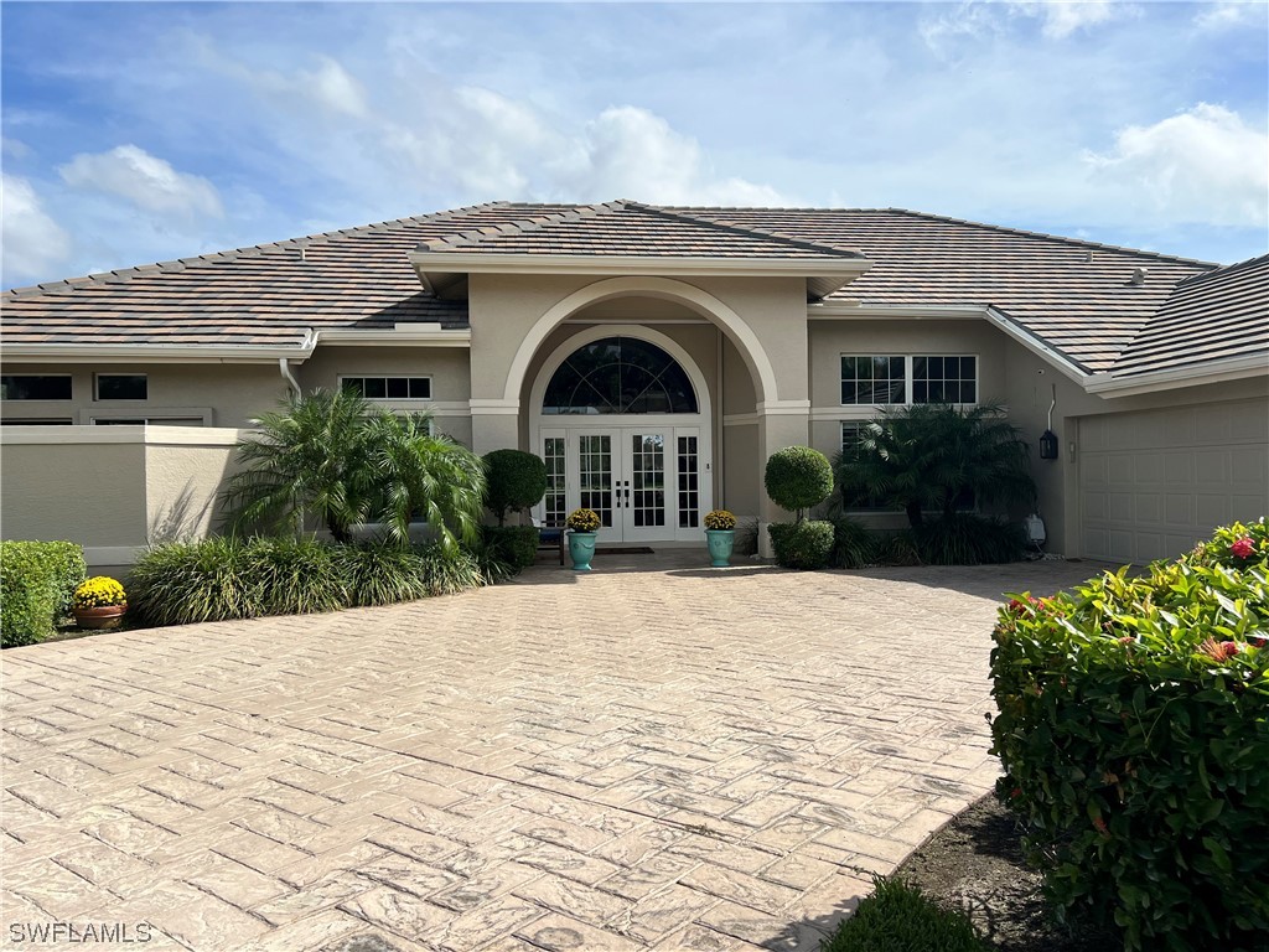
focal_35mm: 26
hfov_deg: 67.3
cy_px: 476
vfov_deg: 53.1
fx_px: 953
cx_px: 634
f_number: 1.5
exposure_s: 1/6993
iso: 50
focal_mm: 5.7
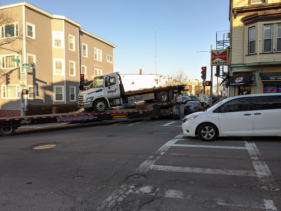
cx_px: 140
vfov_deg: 51.4
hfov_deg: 65.3
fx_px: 219
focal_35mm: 27
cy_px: 106
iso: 54
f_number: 1.8
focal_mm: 4.44
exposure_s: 1/939
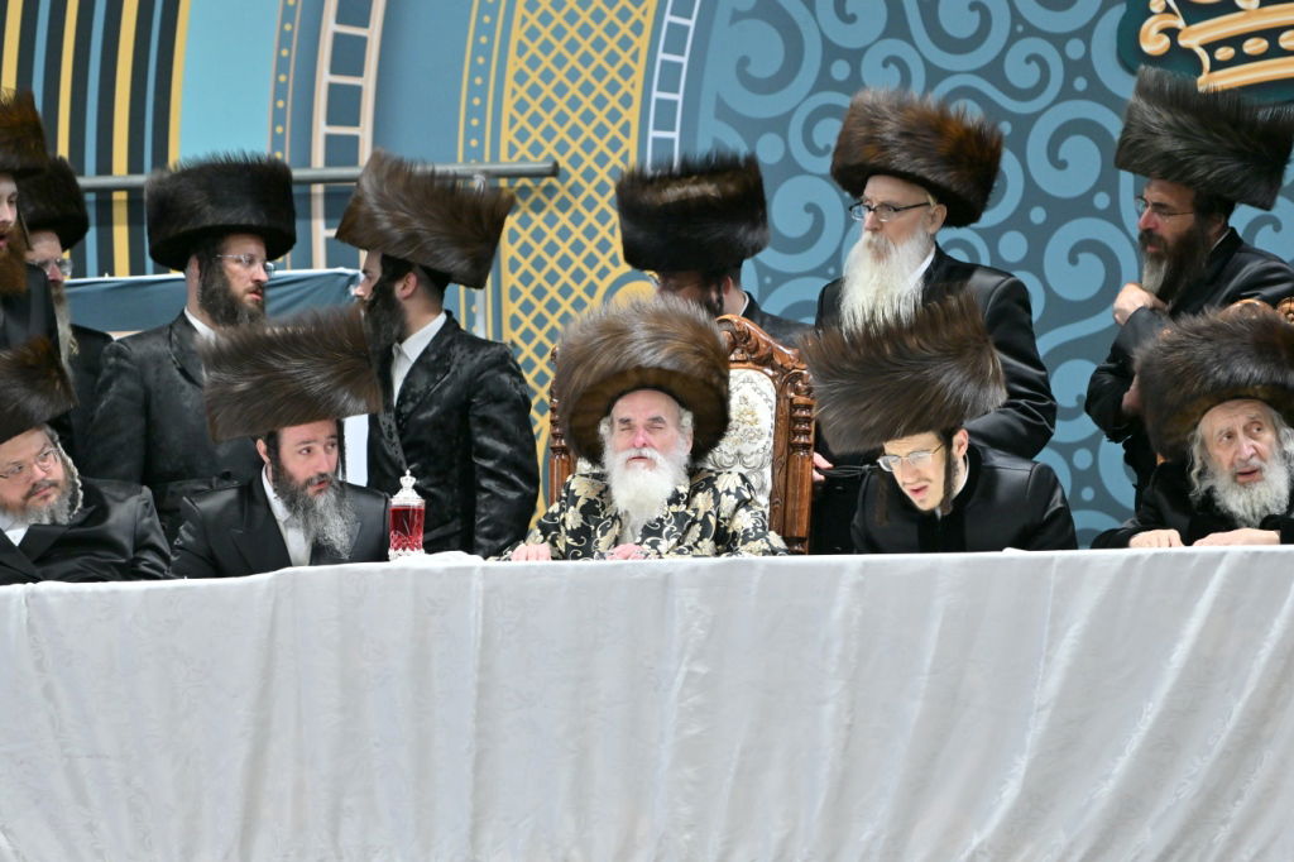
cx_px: 647
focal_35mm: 300
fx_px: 10779
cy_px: 431
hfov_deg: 6.9
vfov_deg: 4.6
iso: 400
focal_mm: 200
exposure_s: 1/160
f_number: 2.8
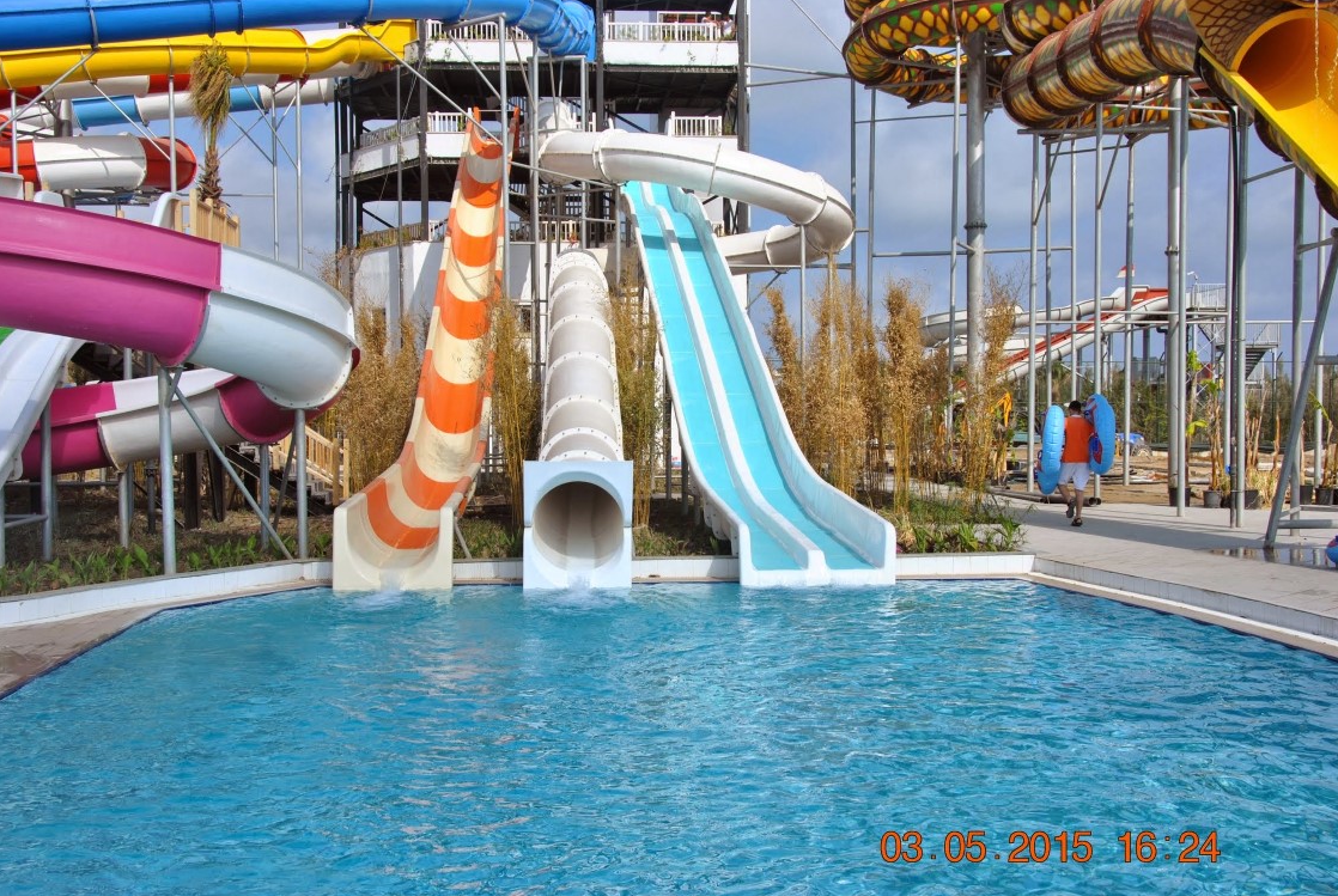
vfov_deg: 33.5
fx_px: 1489
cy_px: 457
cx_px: 665
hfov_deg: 48.4
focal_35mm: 40
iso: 100
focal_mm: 26
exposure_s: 1/320
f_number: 9
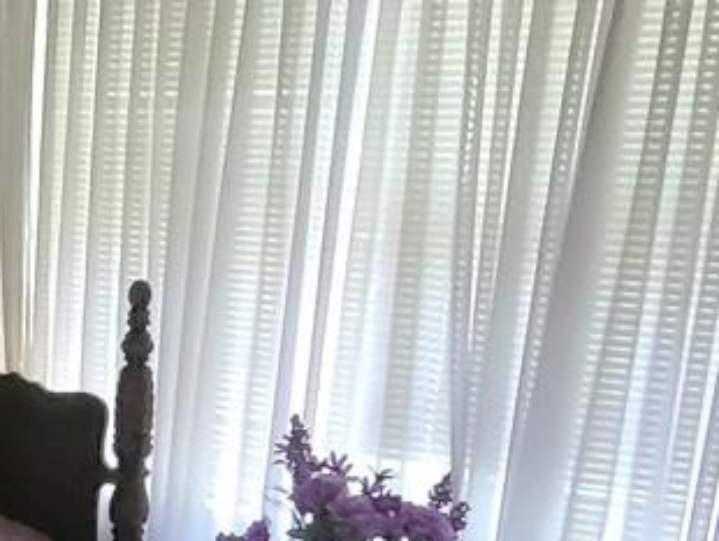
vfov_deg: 21.0
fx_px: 1393
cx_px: -155
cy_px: 576
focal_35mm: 67
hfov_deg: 25.8
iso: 1000
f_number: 2.2
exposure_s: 1/24
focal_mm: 2.2
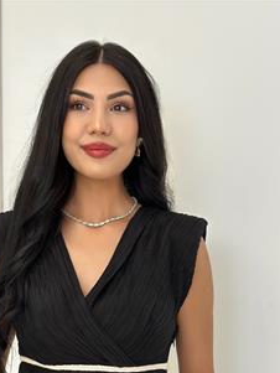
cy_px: 328
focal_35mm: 85
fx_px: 916
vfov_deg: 22.5
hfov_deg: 17.3
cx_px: 94
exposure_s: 1/189
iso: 80
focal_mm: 6.86
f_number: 1.78
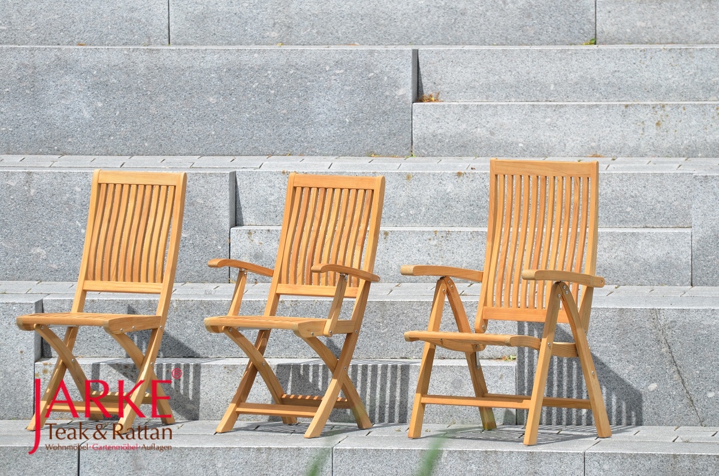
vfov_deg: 4.1
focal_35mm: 330
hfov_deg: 6.3
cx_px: 360
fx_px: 6575
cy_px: 238
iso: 400
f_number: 5.6
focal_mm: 220
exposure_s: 1/2000
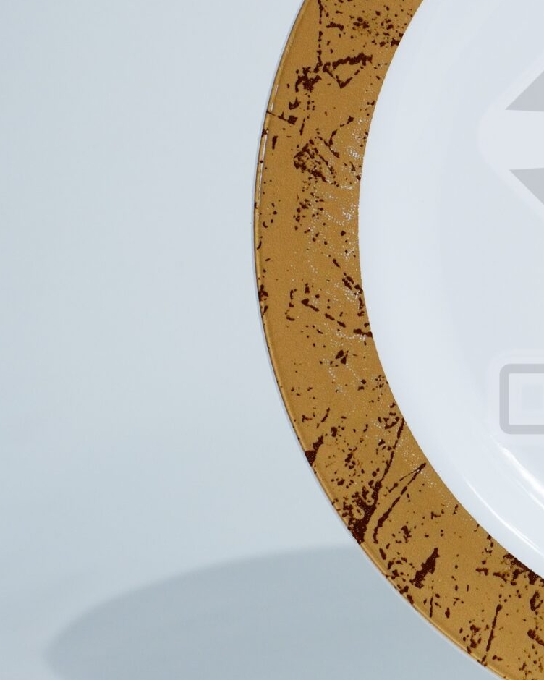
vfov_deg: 20.7
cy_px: 213
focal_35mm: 92
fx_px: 1852
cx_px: 765
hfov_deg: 15.6
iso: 400
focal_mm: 24
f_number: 8
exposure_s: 1/45
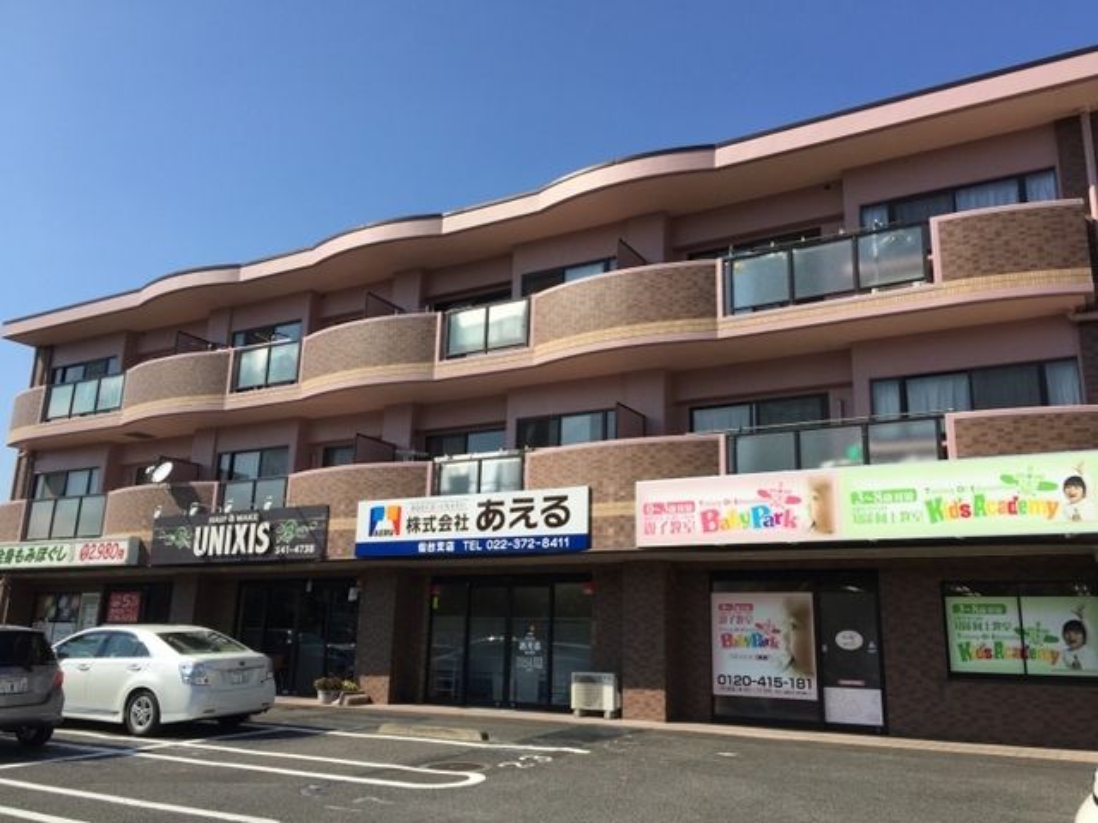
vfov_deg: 48.2
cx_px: 549
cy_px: 412
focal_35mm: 29
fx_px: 920
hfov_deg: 61.7
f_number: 2.2
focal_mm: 4.15
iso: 32
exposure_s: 1/2083
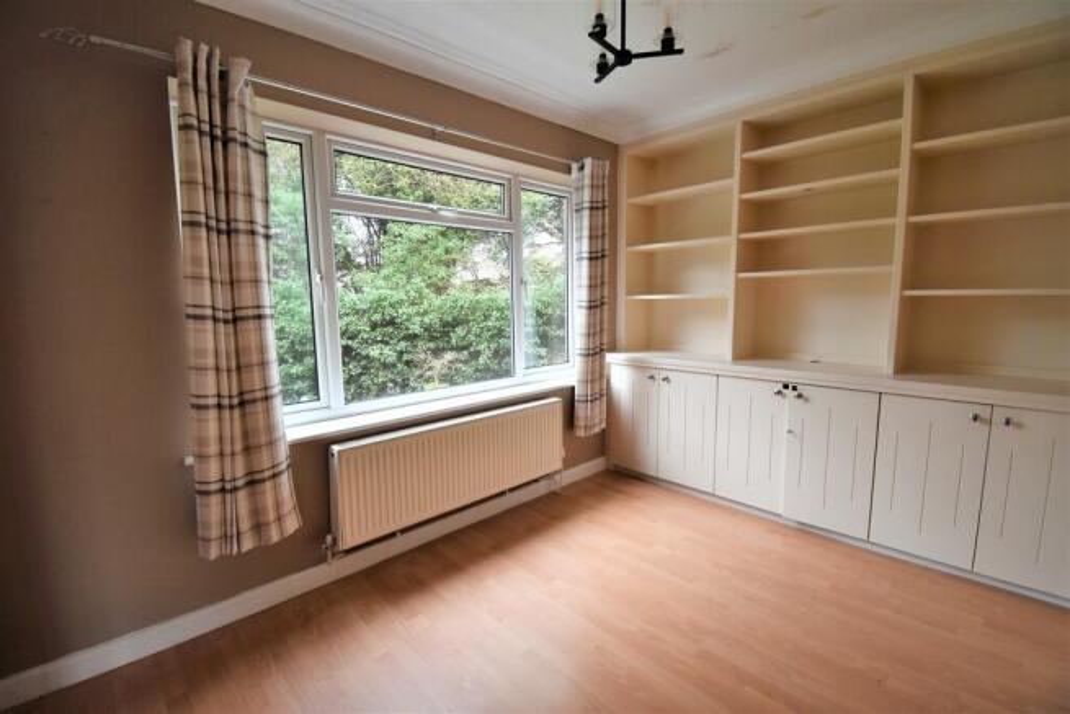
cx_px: 535
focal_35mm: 15
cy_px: 357
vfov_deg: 77.4
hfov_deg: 100.4
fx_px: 446
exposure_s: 1/60
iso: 450
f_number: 4.5
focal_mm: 10
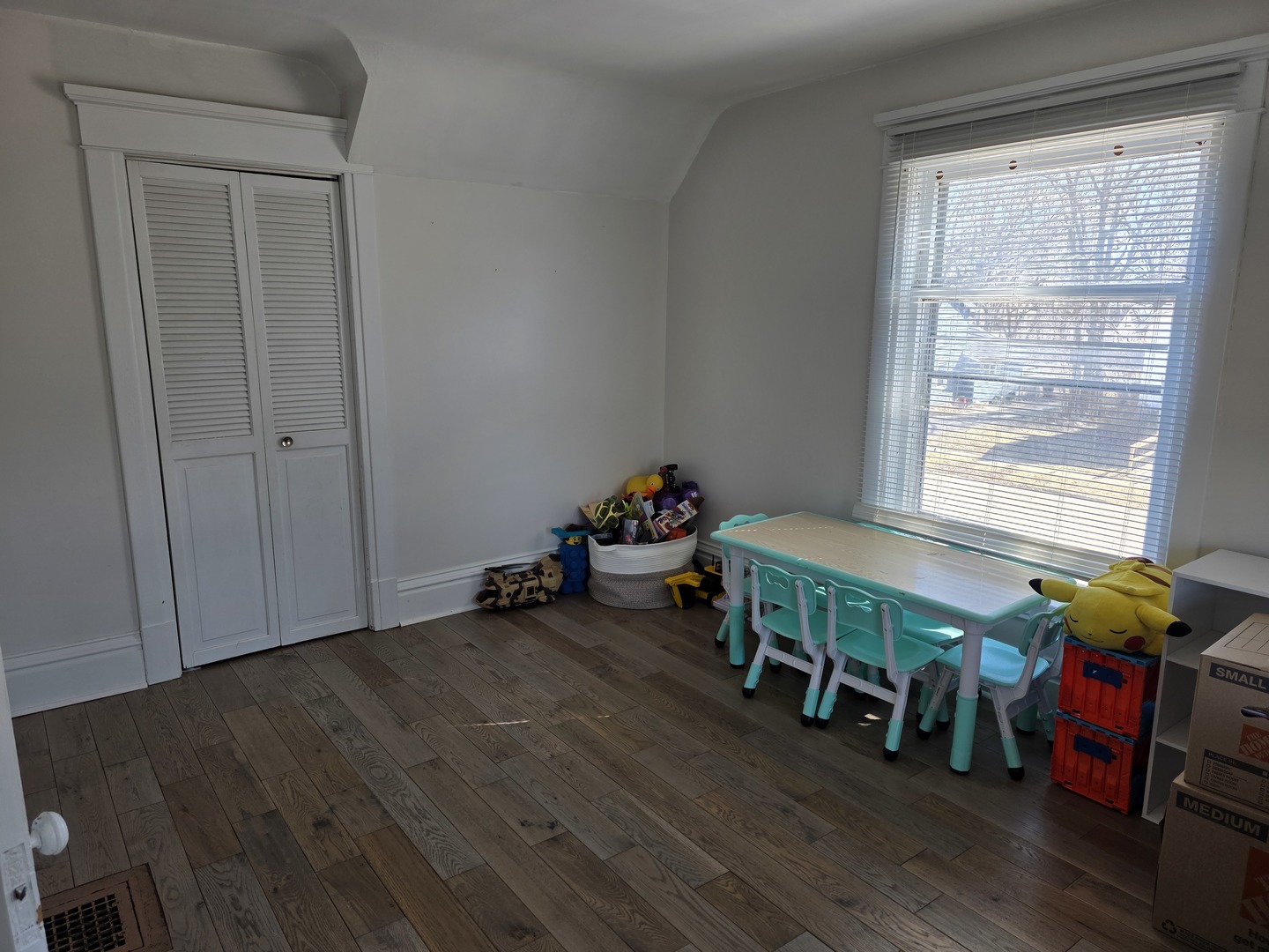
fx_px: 843
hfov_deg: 73.9
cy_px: 476
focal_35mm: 23
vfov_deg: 58.9
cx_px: 634
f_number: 1.7
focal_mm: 6.3
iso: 64
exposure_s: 1/180
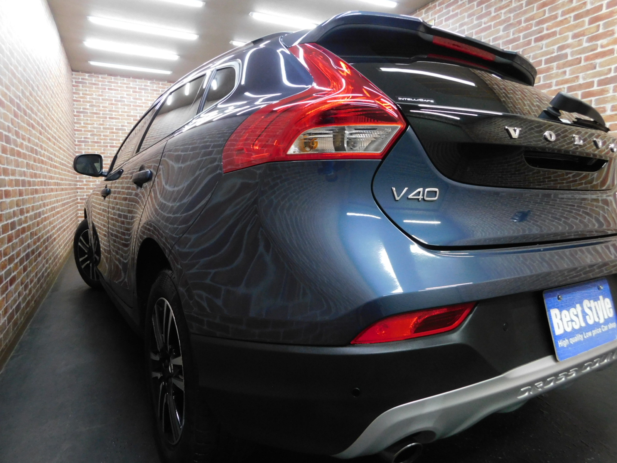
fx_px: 410
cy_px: 232
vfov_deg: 58.9
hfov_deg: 73.9
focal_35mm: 23
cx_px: 308
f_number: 3
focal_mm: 4
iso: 360
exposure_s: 1/30
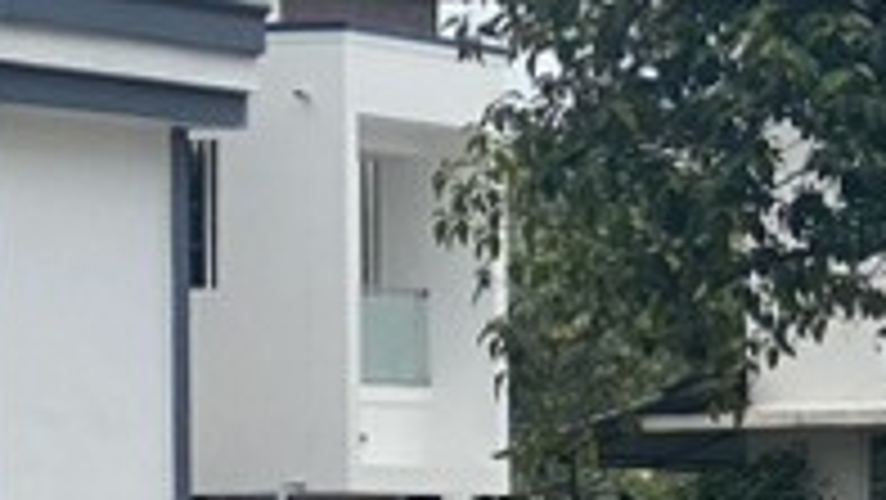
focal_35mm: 295
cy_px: 468
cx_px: 1925
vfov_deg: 4.1
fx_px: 6933
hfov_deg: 7.0
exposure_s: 1/1597
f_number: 2
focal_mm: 6
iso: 20
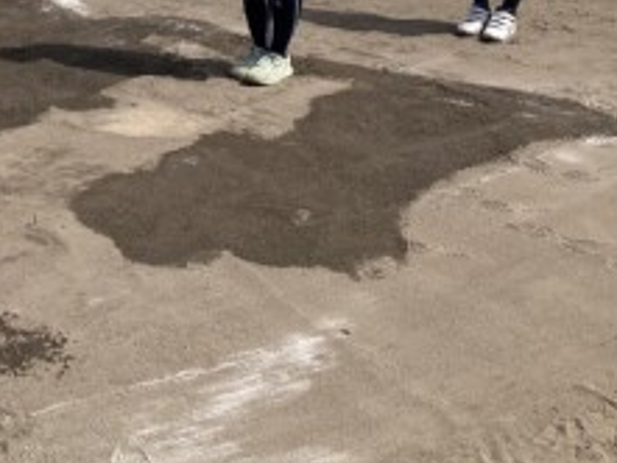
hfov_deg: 24.8
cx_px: 53
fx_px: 1355
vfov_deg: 18.5
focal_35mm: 76
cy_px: -75
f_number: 1.8
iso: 20
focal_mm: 3.99
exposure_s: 1/2000
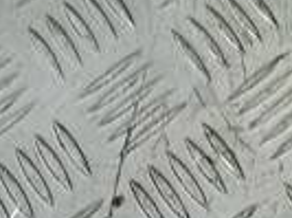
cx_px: 663
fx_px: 1624
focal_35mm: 193
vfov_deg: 6.9
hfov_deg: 9.3
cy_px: -423
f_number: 1.8
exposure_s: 1/50
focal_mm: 4.6
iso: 64
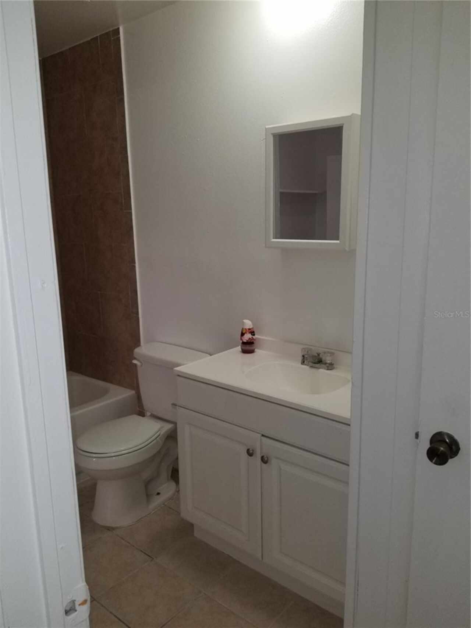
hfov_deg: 53.1
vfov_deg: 67.3
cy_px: 314
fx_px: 472
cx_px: 236
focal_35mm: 26
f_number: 1.7
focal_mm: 4.3
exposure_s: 1/120
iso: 100
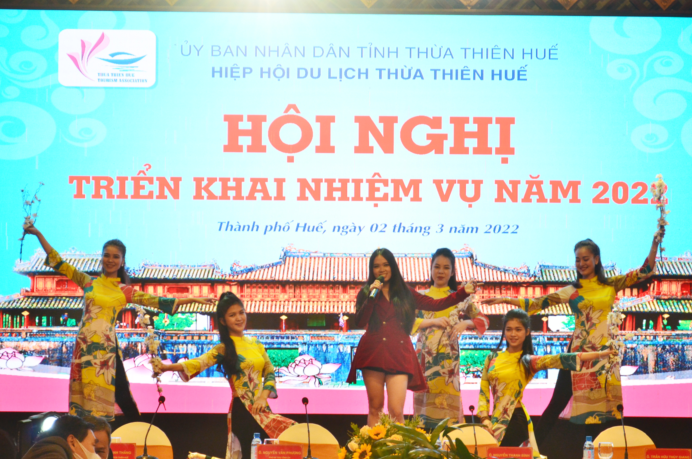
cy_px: 246
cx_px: 346
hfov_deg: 14.3
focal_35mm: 144
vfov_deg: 9.5
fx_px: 2754
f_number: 5.6
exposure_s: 1/125
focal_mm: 85
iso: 1000
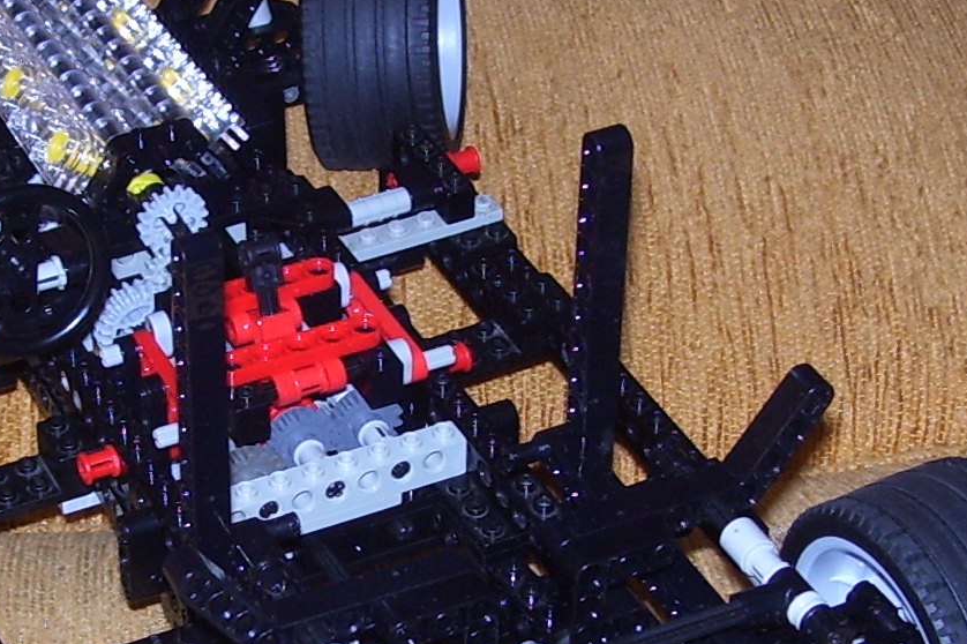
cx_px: 190
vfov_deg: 13.3
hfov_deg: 19.6
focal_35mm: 103
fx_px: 2765
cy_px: 435
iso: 80
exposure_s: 1/60
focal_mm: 6
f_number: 2.7
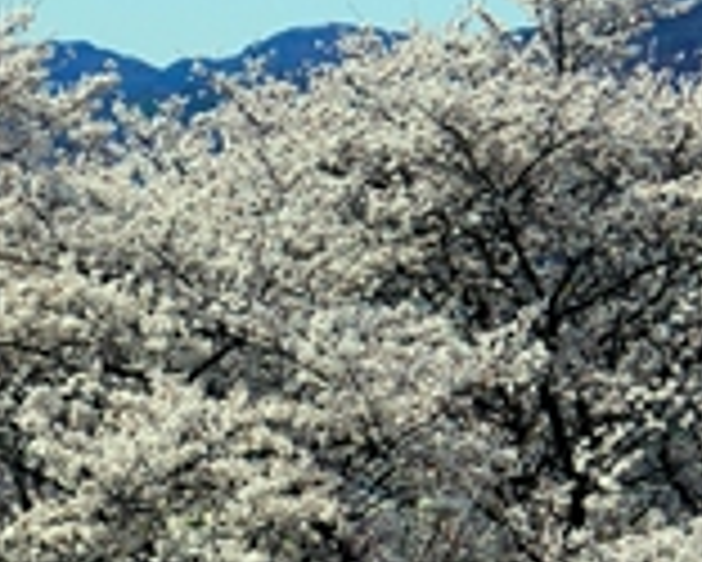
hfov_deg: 11.0
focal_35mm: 173
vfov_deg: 8.9
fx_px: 3597
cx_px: 4
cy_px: 88
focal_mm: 24
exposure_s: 1/400
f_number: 8
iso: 100
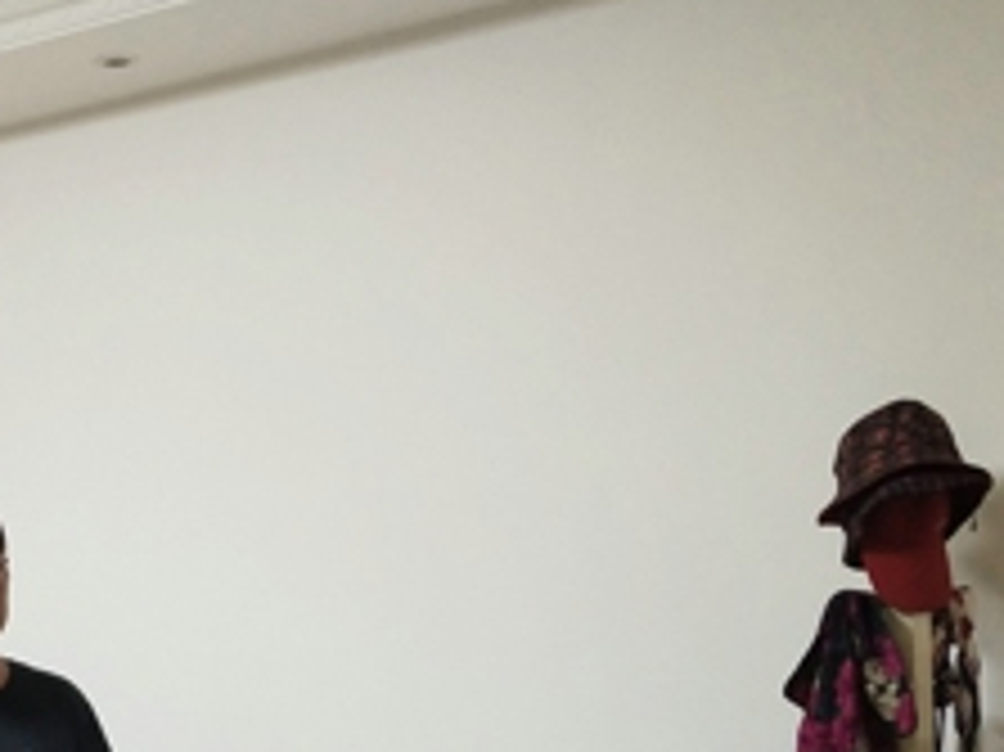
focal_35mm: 74
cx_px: 18
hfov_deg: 25.2
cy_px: 806
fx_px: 2145
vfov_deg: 19.1
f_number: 1.8
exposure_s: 1/33.3
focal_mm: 3.95
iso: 488
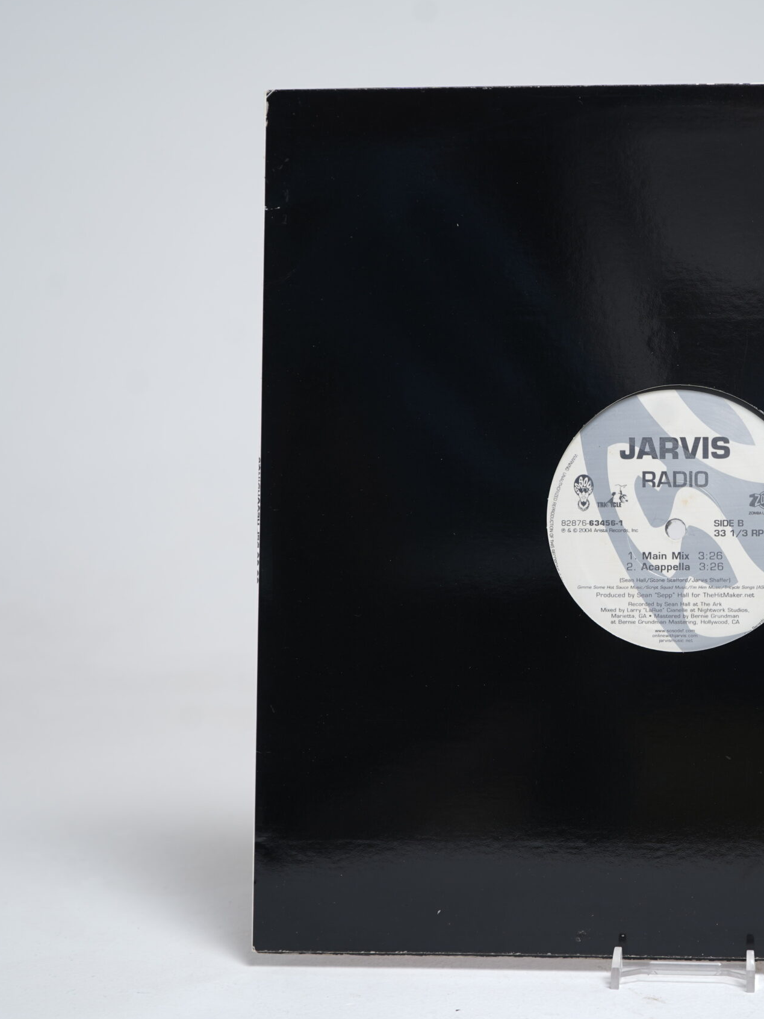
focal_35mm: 48
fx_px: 1413
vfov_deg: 39.7
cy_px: 510
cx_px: 686
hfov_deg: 29.1
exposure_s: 1/6
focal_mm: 33
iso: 64
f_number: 5
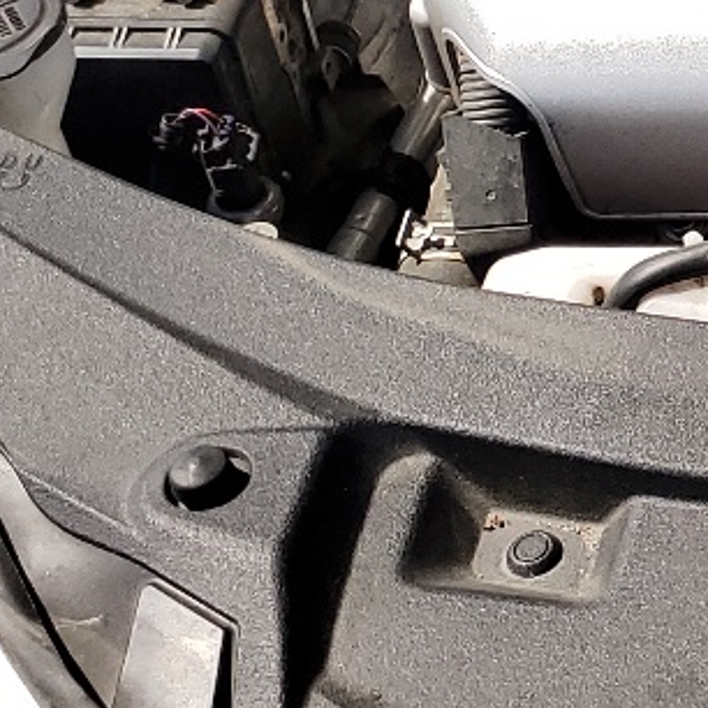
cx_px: 1522
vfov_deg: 14.2
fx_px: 2777
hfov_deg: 12.4
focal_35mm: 120
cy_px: -67
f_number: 1.5
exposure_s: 1/3333
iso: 50
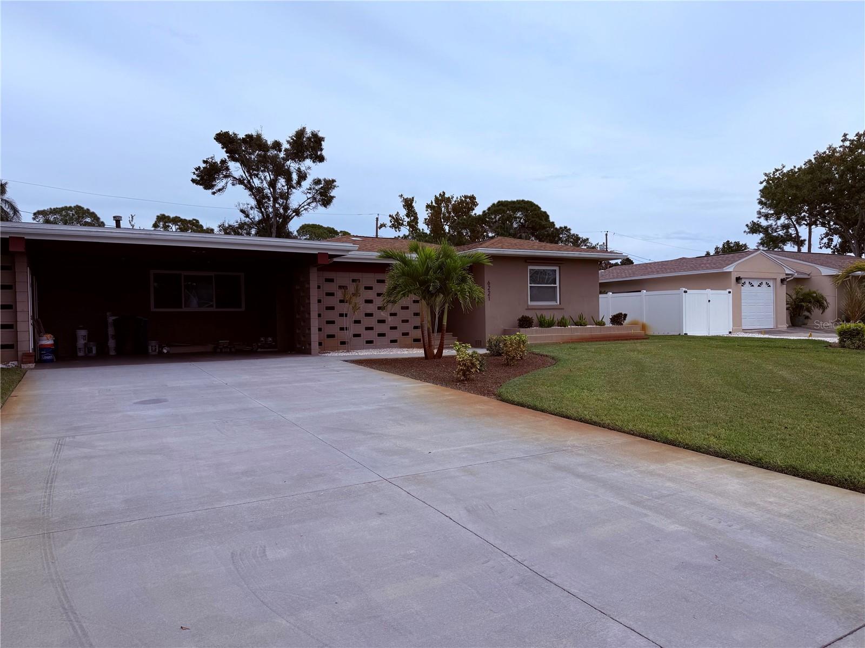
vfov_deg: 56.8
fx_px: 600
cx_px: 432
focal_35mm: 24
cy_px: 324
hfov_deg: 71.6
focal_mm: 6.76
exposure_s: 1/4167
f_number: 1.78
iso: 80
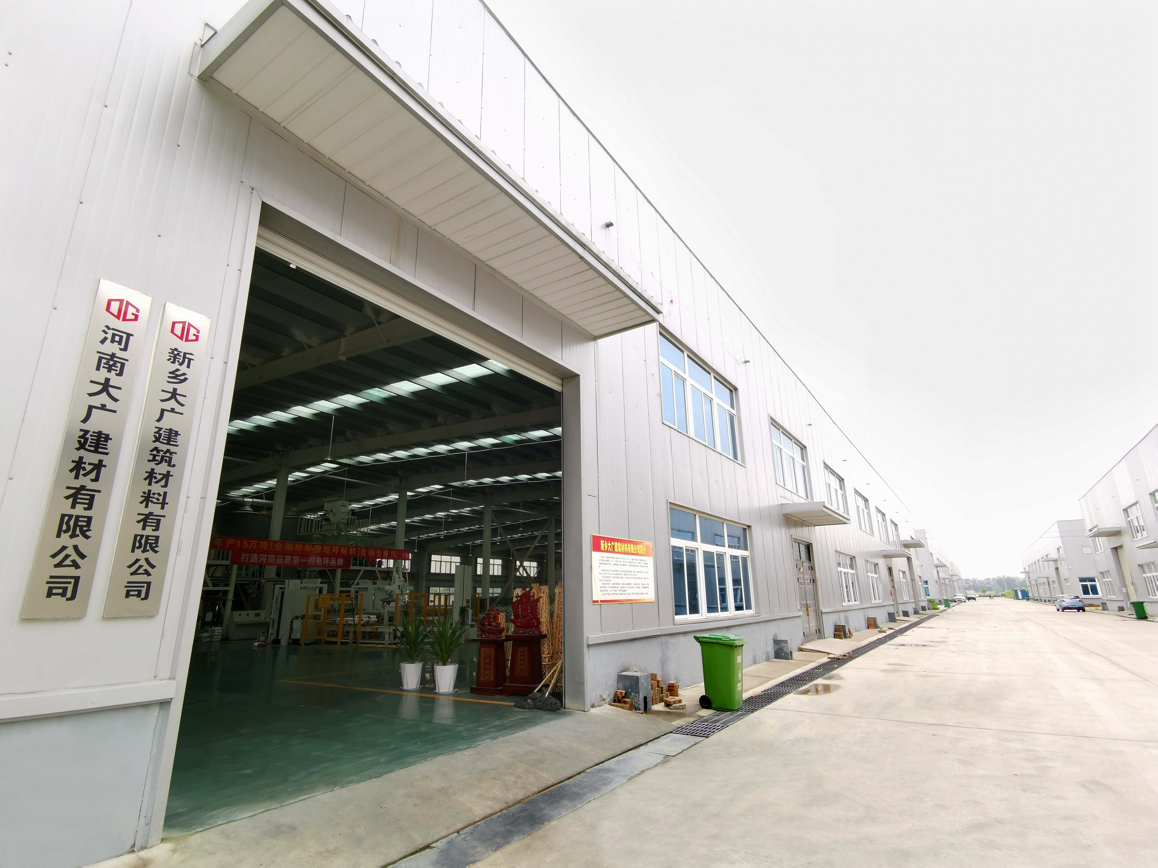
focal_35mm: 17
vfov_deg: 74.7
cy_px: 434
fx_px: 569
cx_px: 579
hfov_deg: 91.0
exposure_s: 1/198
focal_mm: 2.35
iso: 50
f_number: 2.2
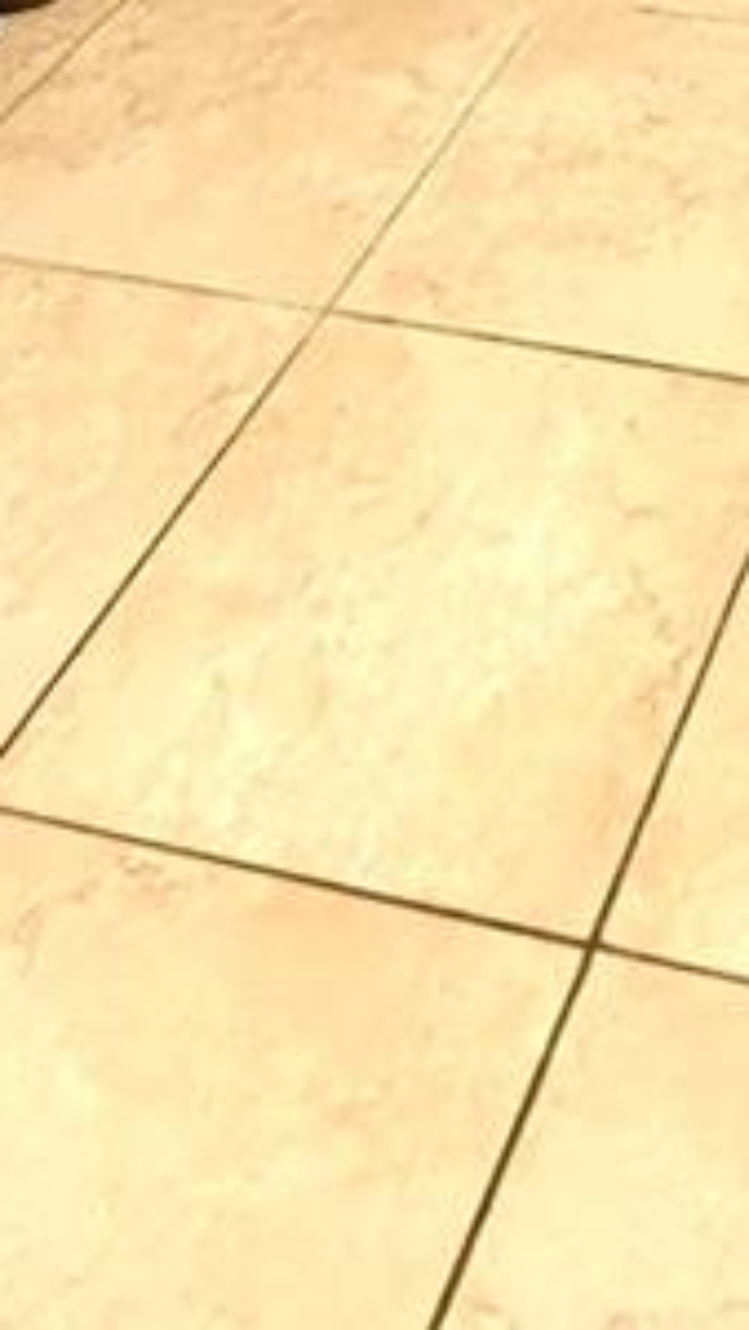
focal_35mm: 61
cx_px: 1050
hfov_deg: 18.0
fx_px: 2151
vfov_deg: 24.0
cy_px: -829
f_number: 2.2
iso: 800
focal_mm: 2.22
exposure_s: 1/60
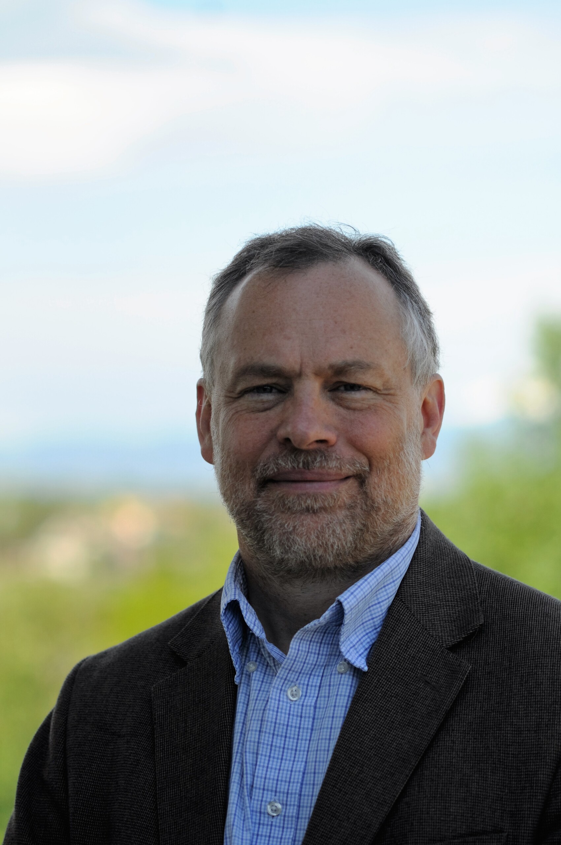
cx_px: 280
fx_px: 3691
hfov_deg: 8.7
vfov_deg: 13.1
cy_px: 422
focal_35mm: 158
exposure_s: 1/4000
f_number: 2.8
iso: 400
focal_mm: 105
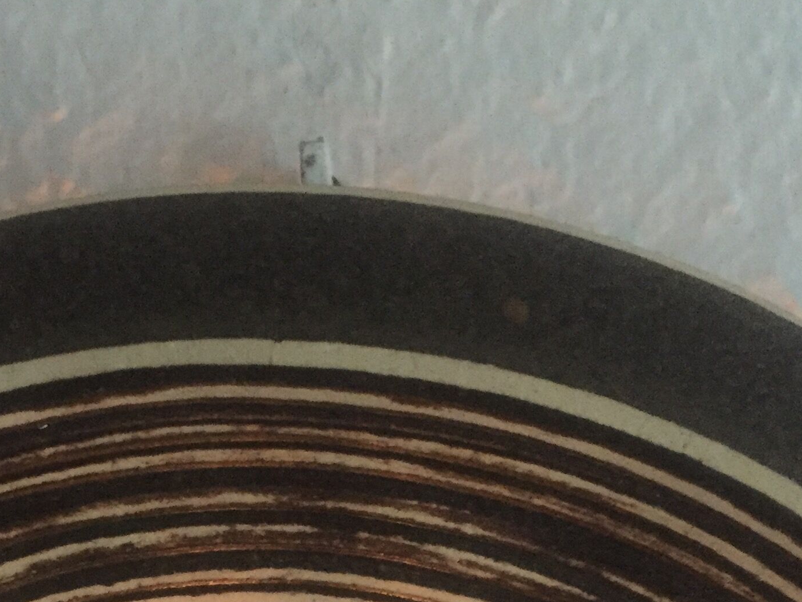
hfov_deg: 28.4
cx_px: 283
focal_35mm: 68
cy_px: 699
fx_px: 1575
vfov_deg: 20.4
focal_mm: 4.15
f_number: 2.2
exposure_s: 1/17
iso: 640
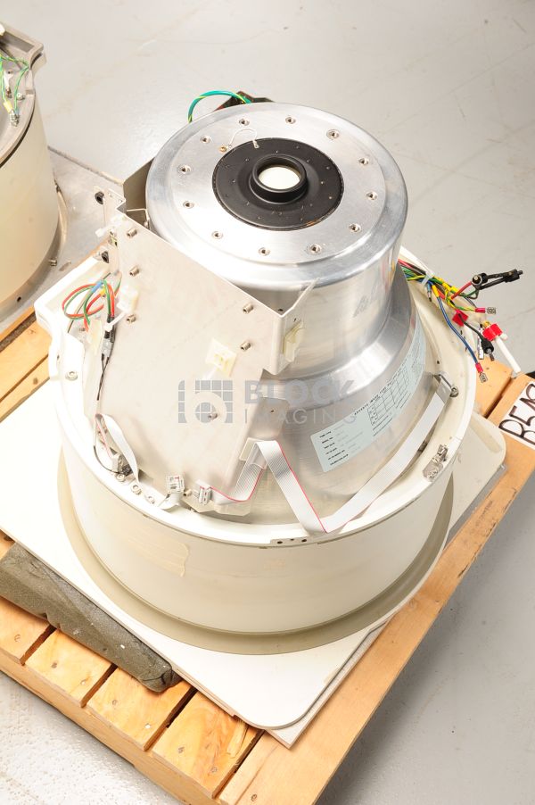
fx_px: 1116
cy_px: 402
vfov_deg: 39.6
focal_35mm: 50
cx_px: 268
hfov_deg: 27.0
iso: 320
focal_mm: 50
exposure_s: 1/160
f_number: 11
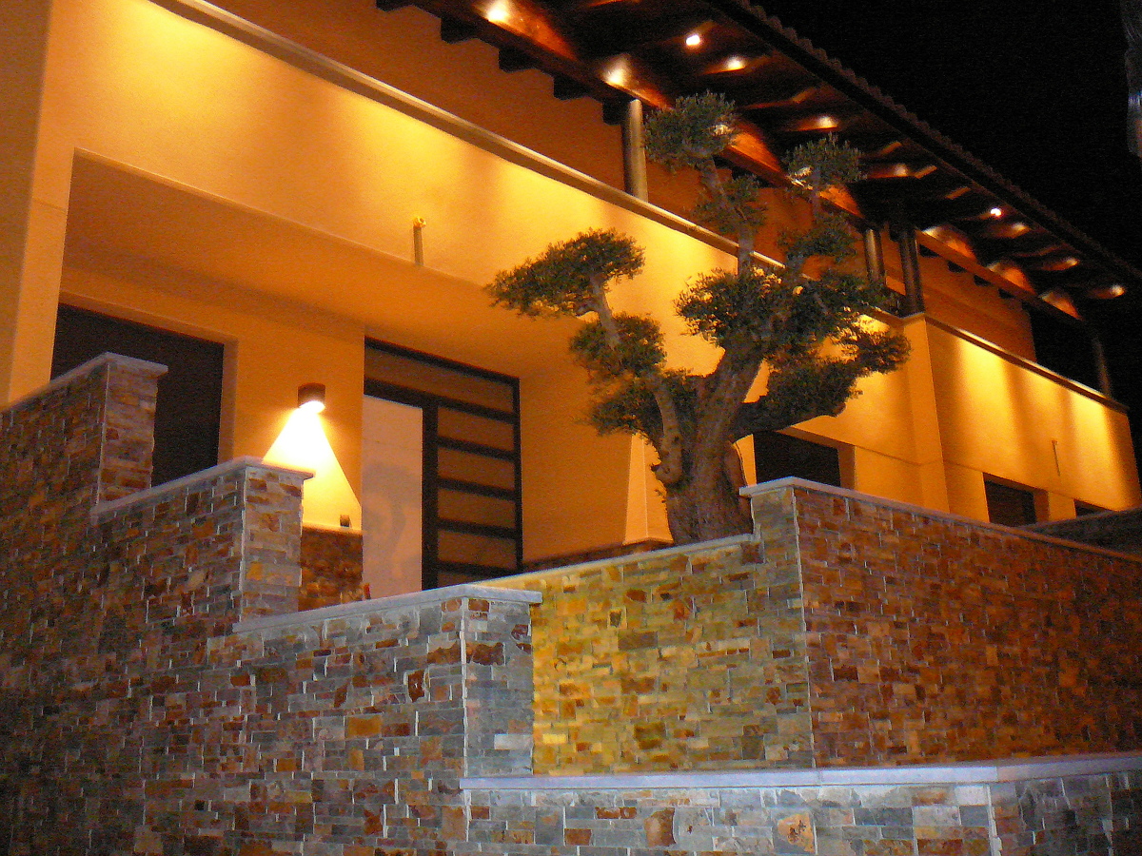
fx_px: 1155
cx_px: 571
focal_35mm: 35
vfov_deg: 40.7
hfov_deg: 52.6
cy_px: 428
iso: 320
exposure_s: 1/4
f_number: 2.8
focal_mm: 5.2
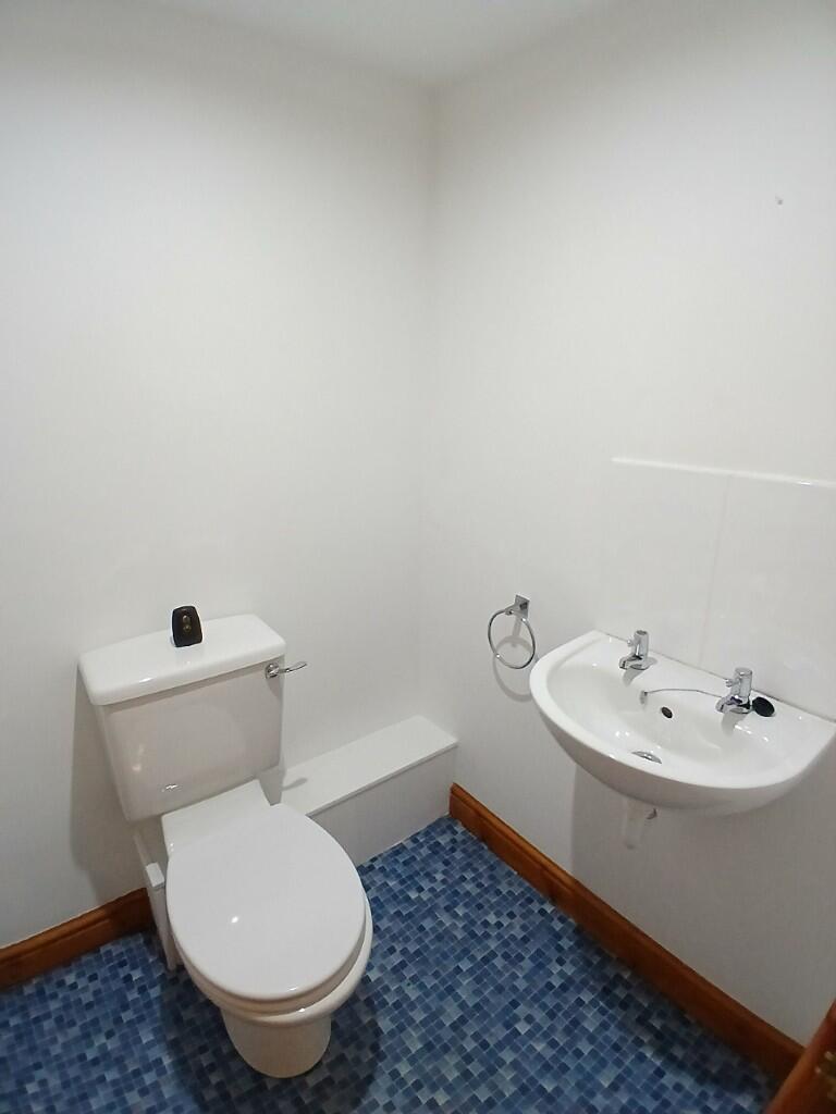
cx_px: 418
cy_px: 557
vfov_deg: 91.0
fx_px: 547
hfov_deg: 74.7
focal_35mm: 17
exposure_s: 1/25
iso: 320
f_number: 2.2
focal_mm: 1.4
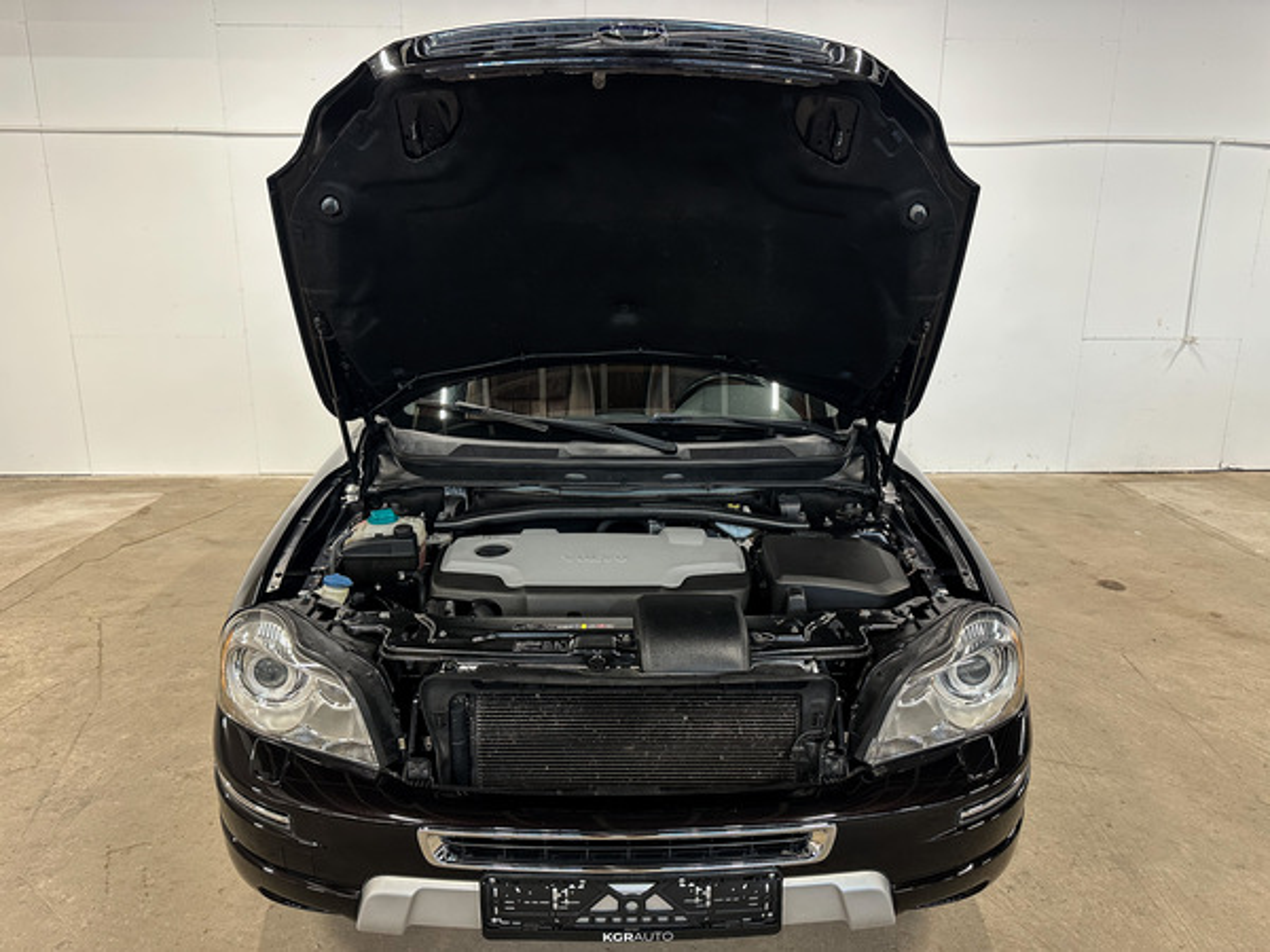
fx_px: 881
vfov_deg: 56.8
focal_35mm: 24
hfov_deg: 71.6
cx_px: 635
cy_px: 476
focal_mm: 6.86
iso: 250
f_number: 1.78
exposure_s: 1/50
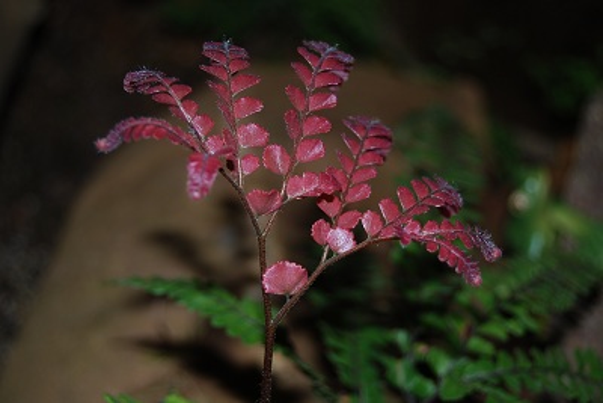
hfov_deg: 24.6
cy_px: 202
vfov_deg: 16.6
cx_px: 302
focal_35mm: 82
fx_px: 1382
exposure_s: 1/125
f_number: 5.6
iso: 100
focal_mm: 55
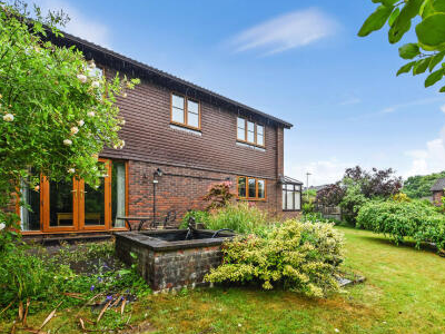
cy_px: 165
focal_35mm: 16
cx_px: 254
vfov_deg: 78.1
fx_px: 206
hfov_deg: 93.9
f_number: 8
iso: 400
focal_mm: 14
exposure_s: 1/200
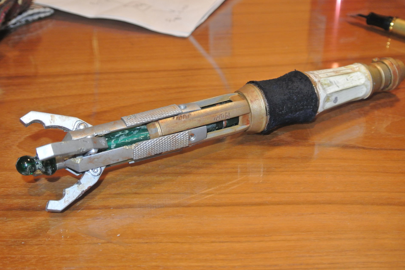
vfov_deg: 26.0
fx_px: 585
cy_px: 137
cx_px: 202
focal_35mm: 52
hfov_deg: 38.2
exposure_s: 1/60
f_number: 4.8
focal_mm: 18.9
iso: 800
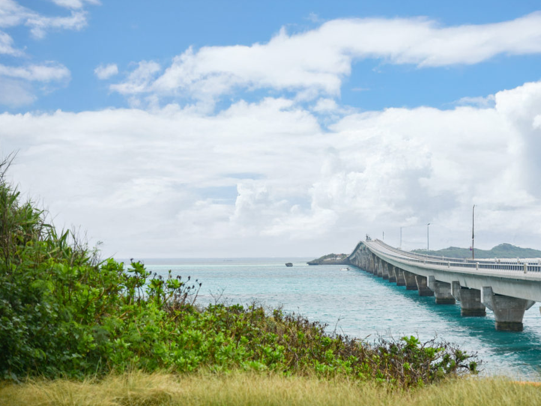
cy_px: 203
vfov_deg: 15.7
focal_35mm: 94
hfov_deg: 20.9
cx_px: 304
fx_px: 1469
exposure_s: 1/2000
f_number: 4
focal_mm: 86
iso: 100
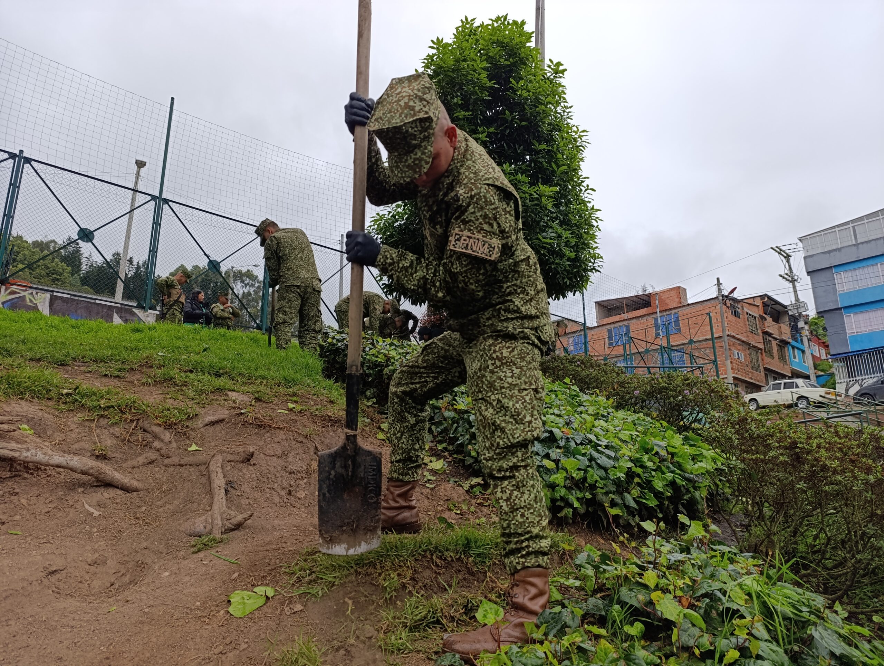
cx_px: 442
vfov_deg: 59.0
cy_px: 333
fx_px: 588
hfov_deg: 73.8
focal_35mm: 23
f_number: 1.6
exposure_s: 1/212
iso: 50
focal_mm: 6.14
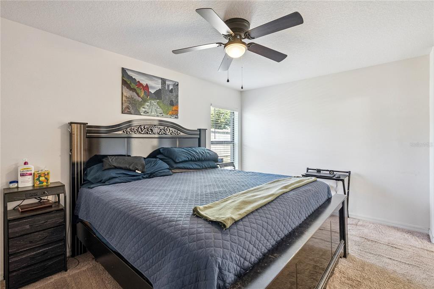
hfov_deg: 96.7
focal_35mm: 16
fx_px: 193
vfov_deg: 73.8
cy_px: 144
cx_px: 217
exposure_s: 1/50
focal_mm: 16
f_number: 8
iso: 3200
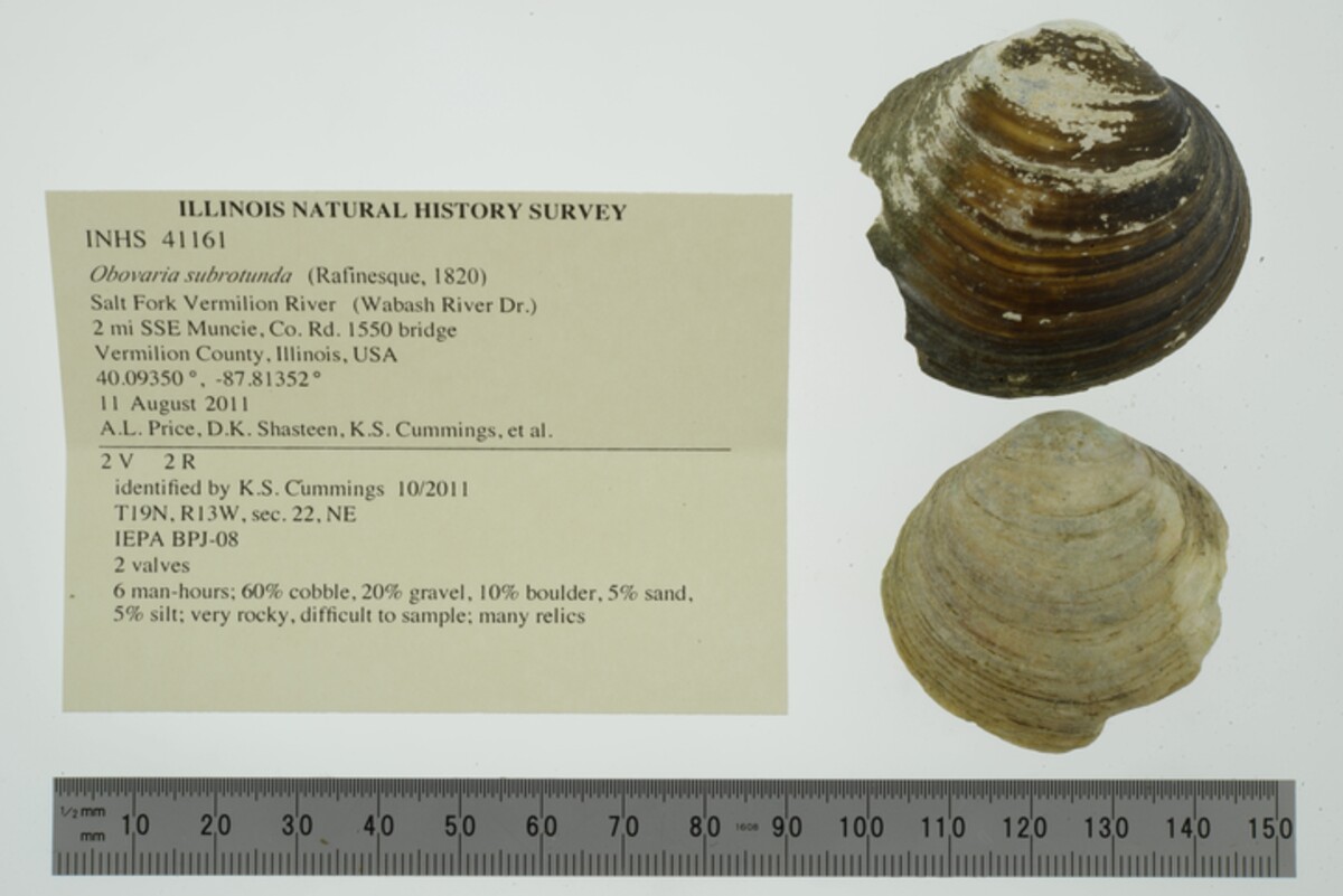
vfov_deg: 22.6
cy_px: 448
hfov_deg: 33.4
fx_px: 2239
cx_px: 672
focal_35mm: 60
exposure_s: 1/10
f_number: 32
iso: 100
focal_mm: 60
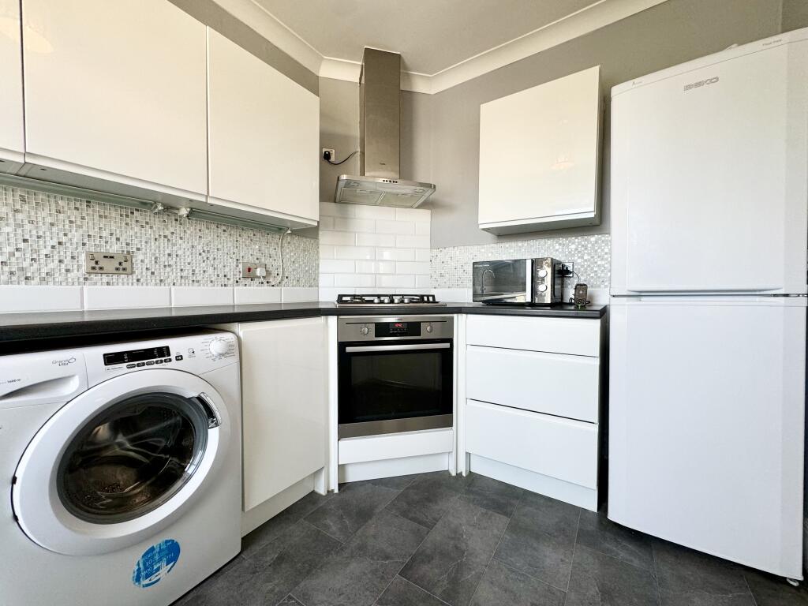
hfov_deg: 102.1
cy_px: 303
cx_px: 404
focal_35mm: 14
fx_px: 327
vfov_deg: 85.7
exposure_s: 1/100
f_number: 2.2
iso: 160
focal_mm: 2.22
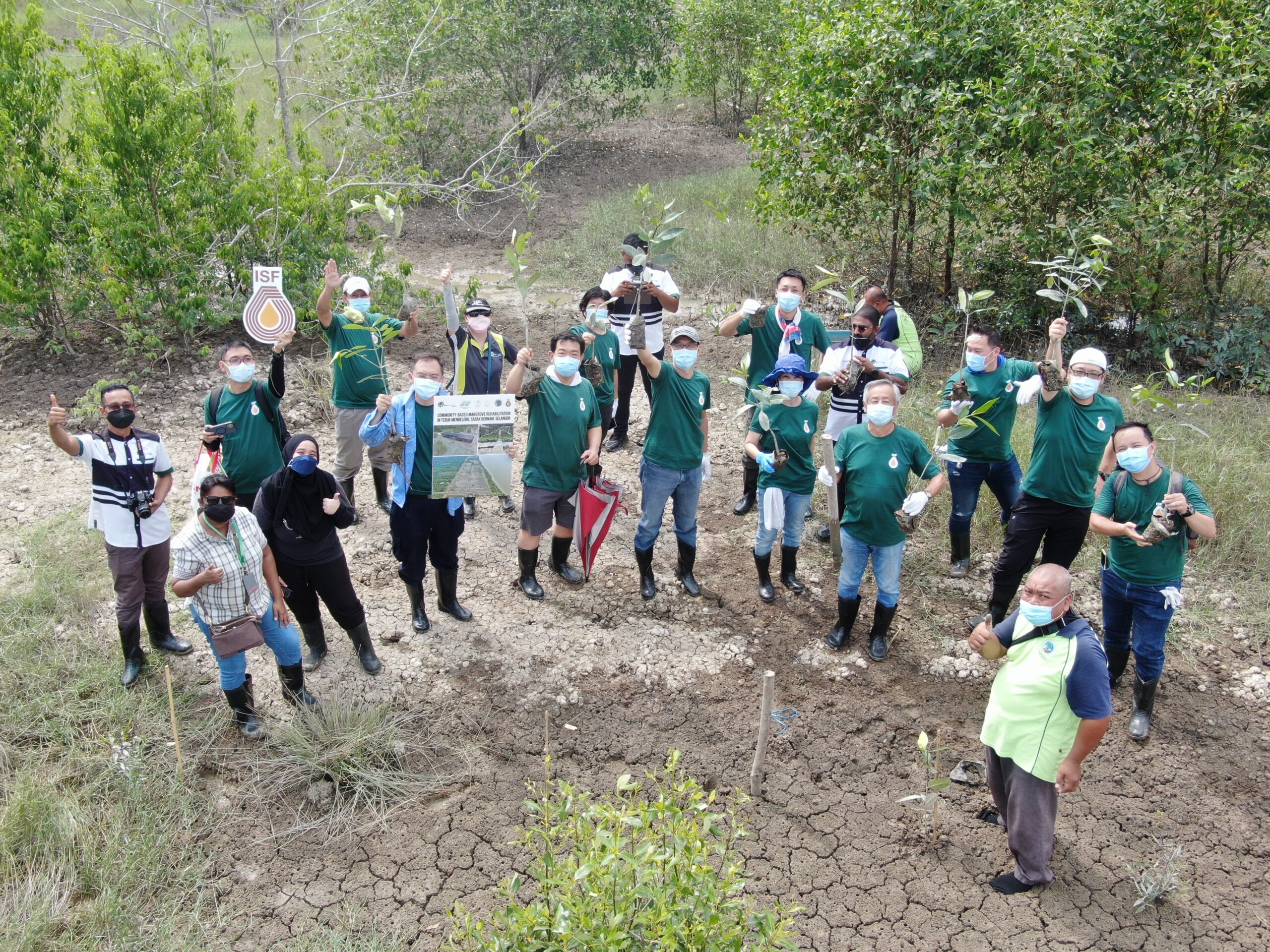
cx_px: 635
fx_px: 1211
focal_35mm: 33
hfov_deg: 55.4
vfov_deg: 42.9
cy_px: 476
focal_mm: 5.69
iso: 100
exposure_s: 1/400
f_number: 3.2
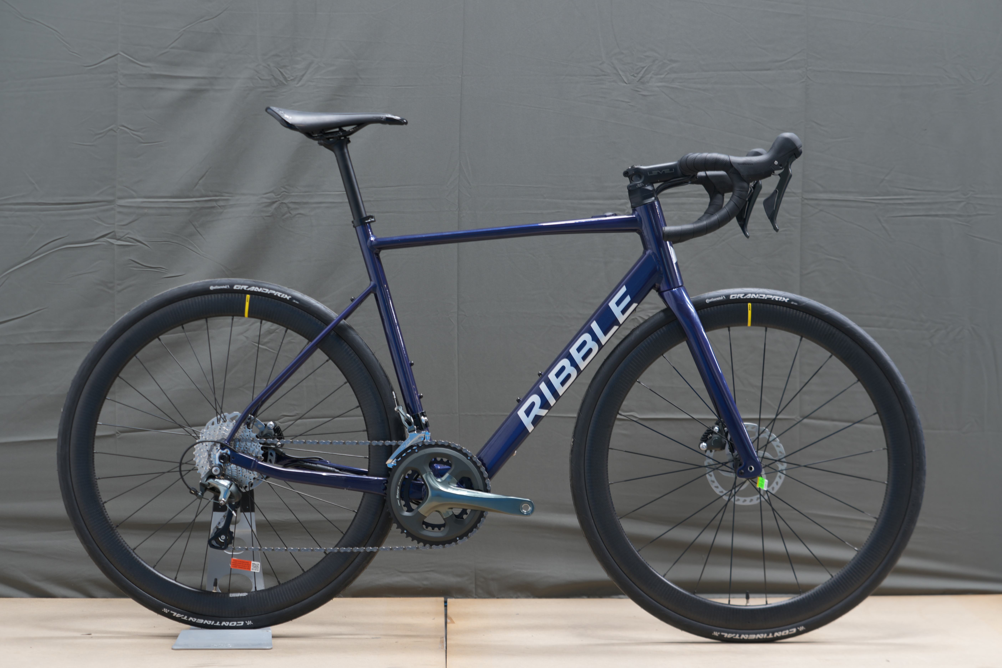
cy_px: 334
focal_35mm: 70
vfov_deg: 19.5
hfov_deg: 28.8
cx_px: 501
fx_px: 1948
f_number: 5
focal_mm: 70
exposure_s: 1/6
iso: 100
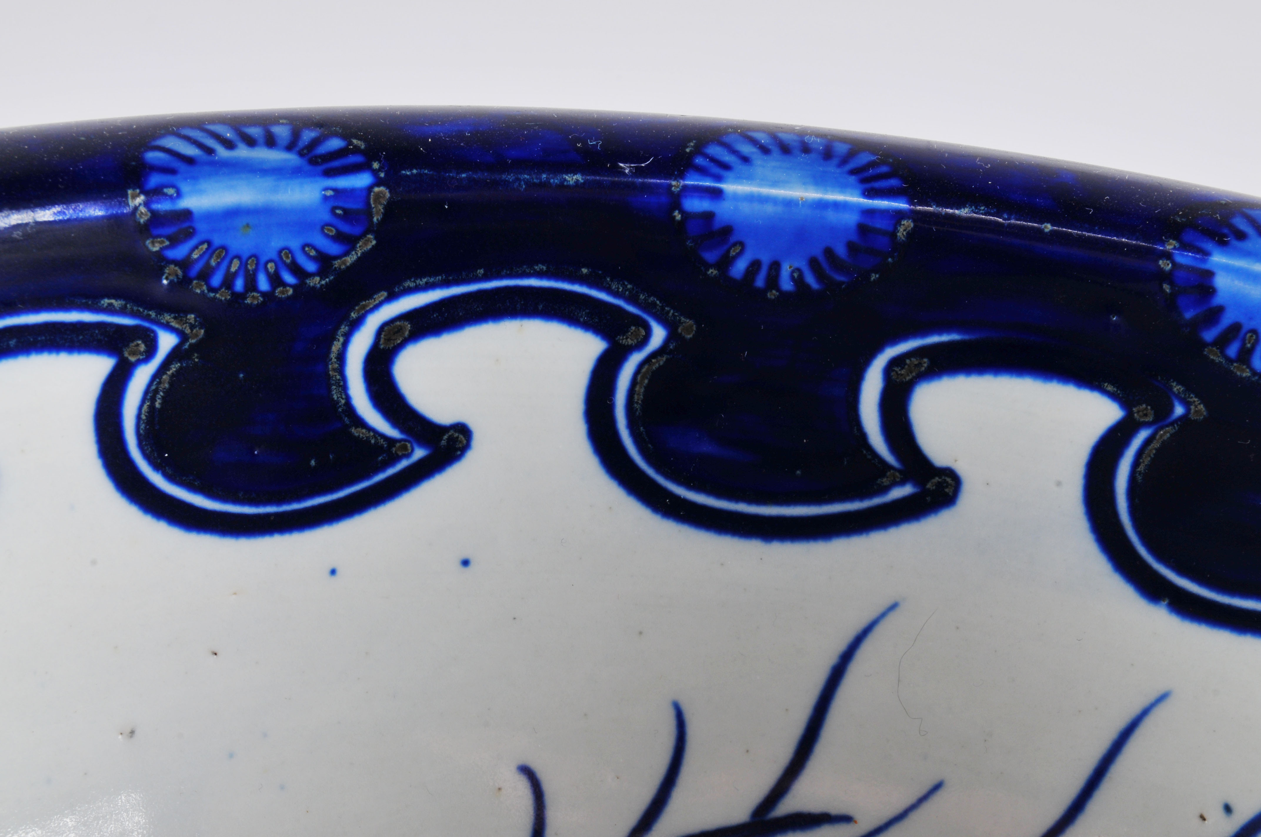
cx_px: 630
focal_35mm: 82
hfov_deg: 24.6
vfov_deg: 16.5
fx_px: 2886
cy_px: 418
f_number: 18
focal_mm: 55
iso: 100
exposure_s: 1/200
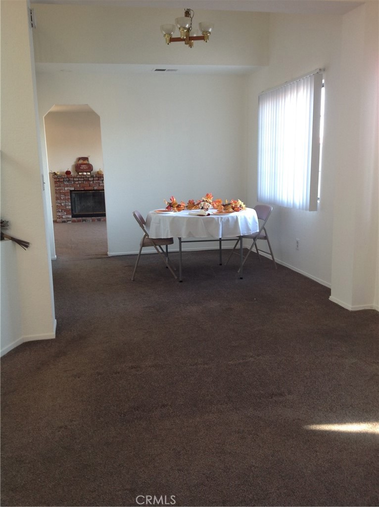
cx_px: 190
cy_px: 254
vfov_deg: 52.7
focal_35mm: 35
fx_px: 512
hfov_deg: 40.6
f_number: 2.4
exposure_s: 1/15
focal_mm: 4.28
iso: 50
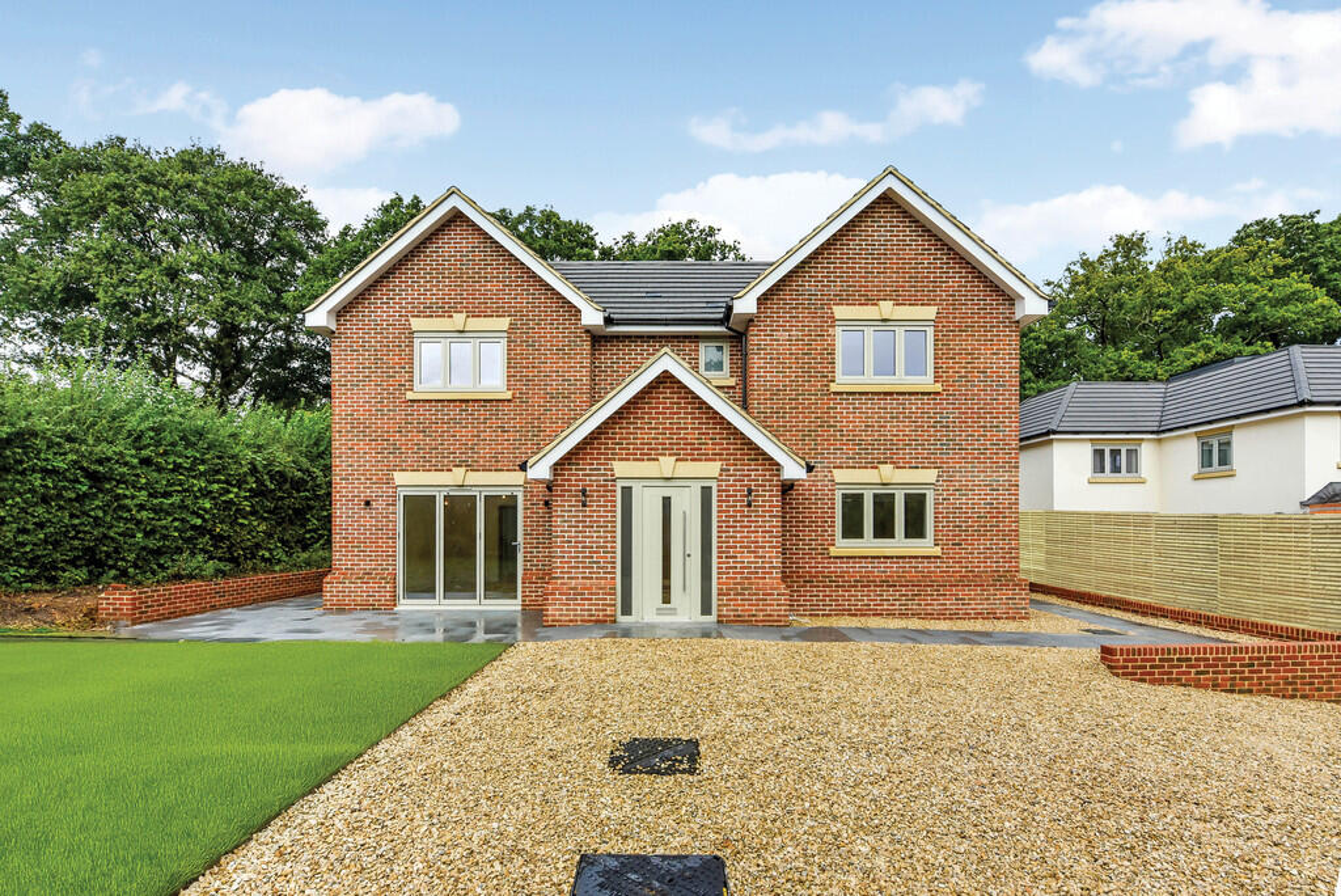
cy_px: 448
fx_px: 522
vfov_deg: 81.3
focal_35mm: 14
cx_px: 670
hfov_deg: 104.2
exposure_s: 1/800
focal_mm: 14
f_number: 10
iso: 400
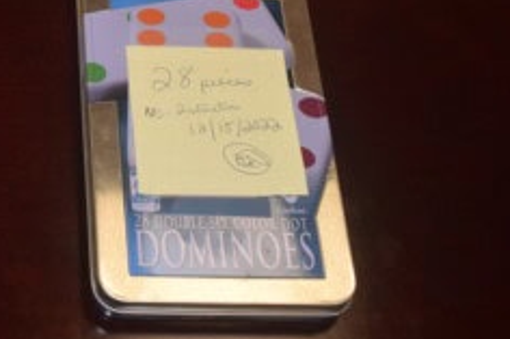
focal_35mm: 84
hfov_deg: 22.9
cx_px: -35
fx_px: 1189
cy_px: -43
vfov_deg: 15.7
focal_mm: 22
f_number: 5.6
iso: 500
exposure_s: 1/125
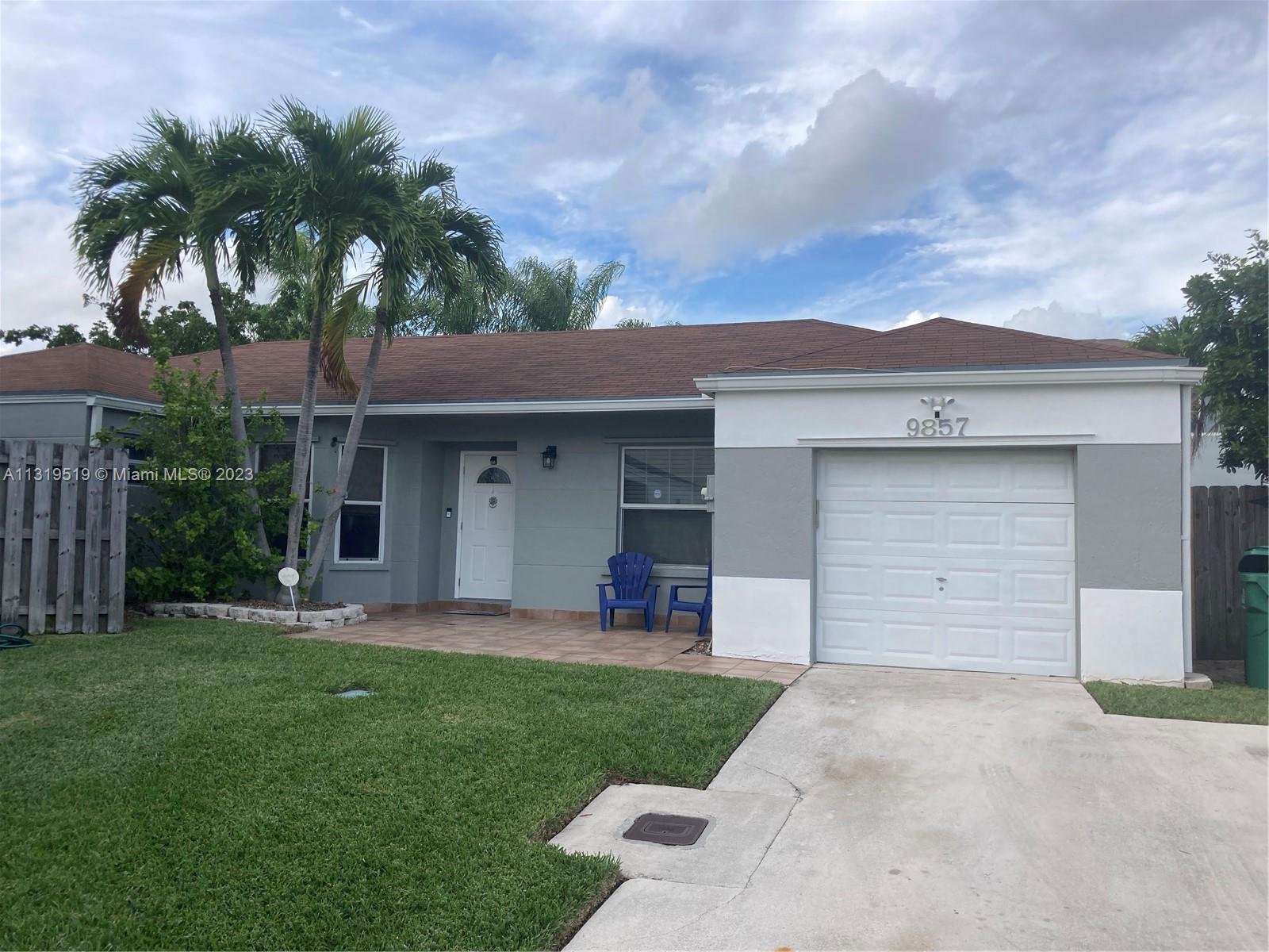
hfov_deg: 63.4
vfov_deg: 49.7
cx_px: 634
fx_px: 1026
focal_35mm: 28
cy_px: 476
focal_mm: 3.99
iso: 20
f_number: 1.8
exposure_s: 1/1263
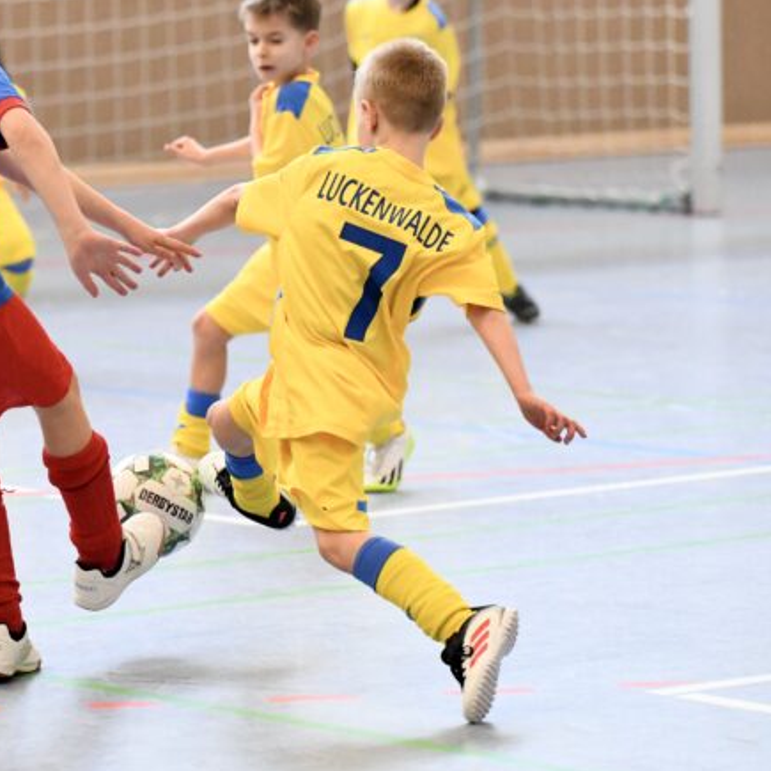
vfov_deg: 7.8
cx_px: 92
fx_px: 5645
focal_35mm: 224
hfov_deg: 7.8
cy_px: 222
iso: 8000
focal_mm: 112
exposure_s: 1/1600
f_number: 2.8
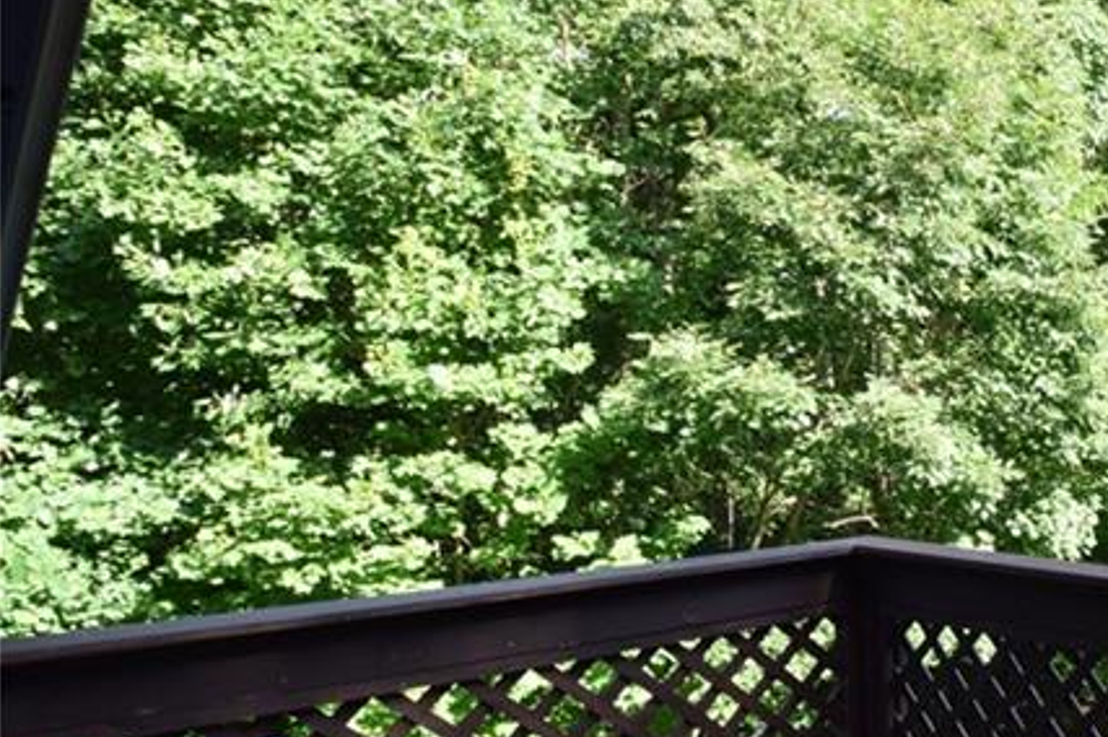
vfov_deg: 36.7
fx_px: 1107
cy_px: 446
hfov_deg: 39.0
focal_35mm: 36
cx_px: 1326
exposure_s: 1/160
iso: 400
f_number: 6.3
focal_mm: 10
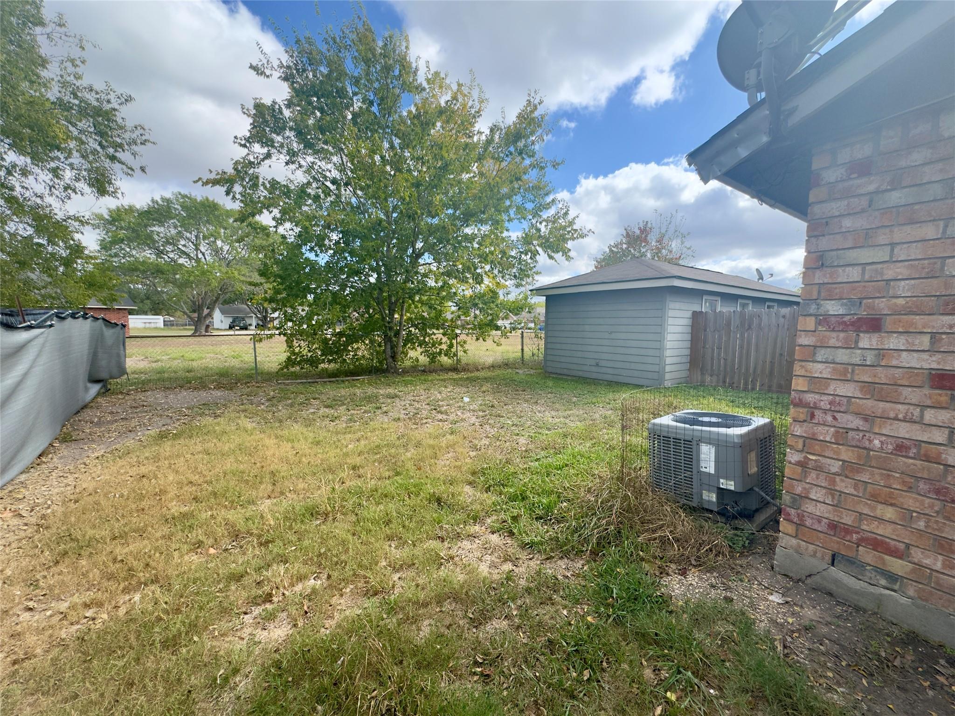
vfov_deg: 85.7
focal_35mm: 14
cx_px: 478
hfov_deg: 102.1
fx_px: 386
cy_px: 358
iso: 40
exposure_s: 1/641
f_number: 2.2
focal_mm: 2.22
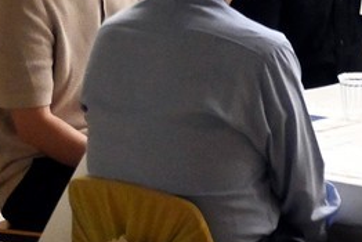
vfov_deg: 5.3
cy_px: -239
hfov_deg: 7.7
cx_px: 709
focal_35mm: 256
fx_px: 2580
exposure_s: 1/60
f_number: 5.3
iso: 3200
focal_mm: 35
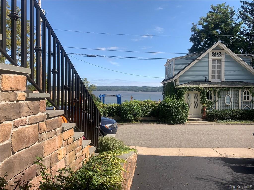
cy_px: 95
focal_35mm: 26
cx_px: 127
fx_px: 191
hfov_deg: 67.3
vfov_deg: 53.1
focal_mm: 4.25
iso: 32
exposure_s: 1/1880
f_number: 1.8
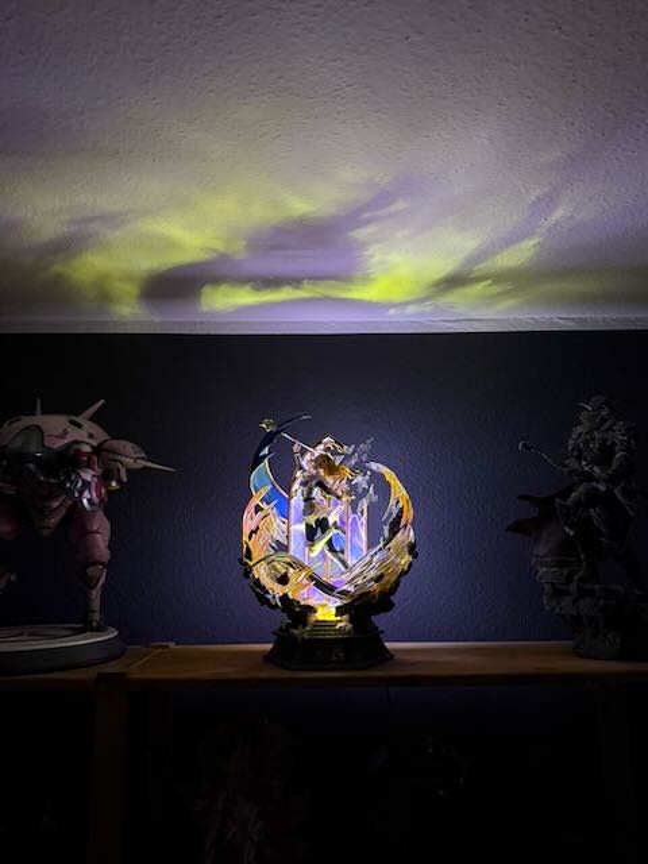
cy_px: 432
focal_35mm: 24
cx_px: 324
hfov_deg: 56.8
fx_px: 599
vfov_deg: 71.6
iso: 1000
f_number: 1.78
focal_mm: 6.76
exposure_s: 1/39
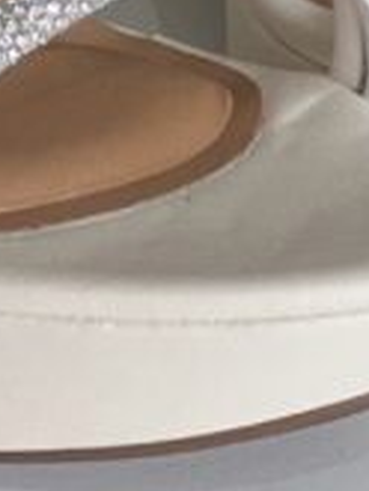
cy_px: -594
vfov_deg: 4.5
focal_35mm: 435
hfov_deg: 3.4
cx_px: -6
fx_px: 6175
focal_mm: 9
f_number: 2.8
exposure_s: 1/120
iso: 125
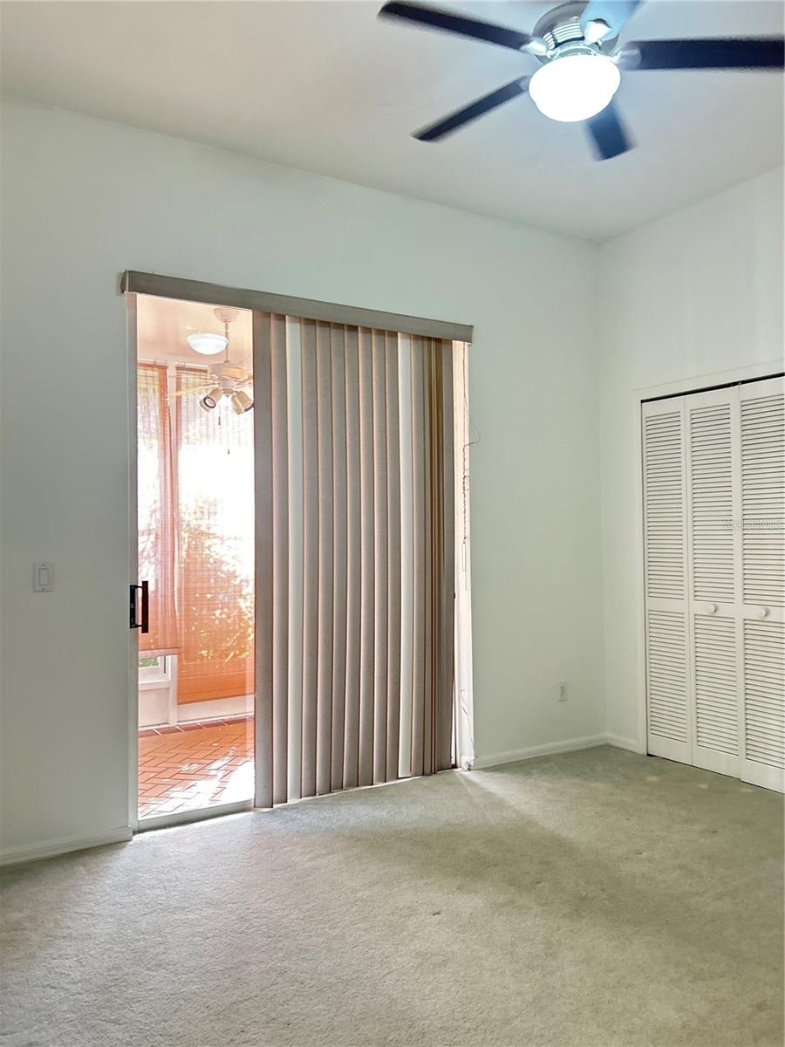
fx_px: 786
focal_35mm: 26
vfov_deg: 67.3
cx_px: 392
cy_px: 524
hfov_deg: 53.1
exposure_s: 1/60
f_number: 1.5
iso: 500
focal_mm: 5.7
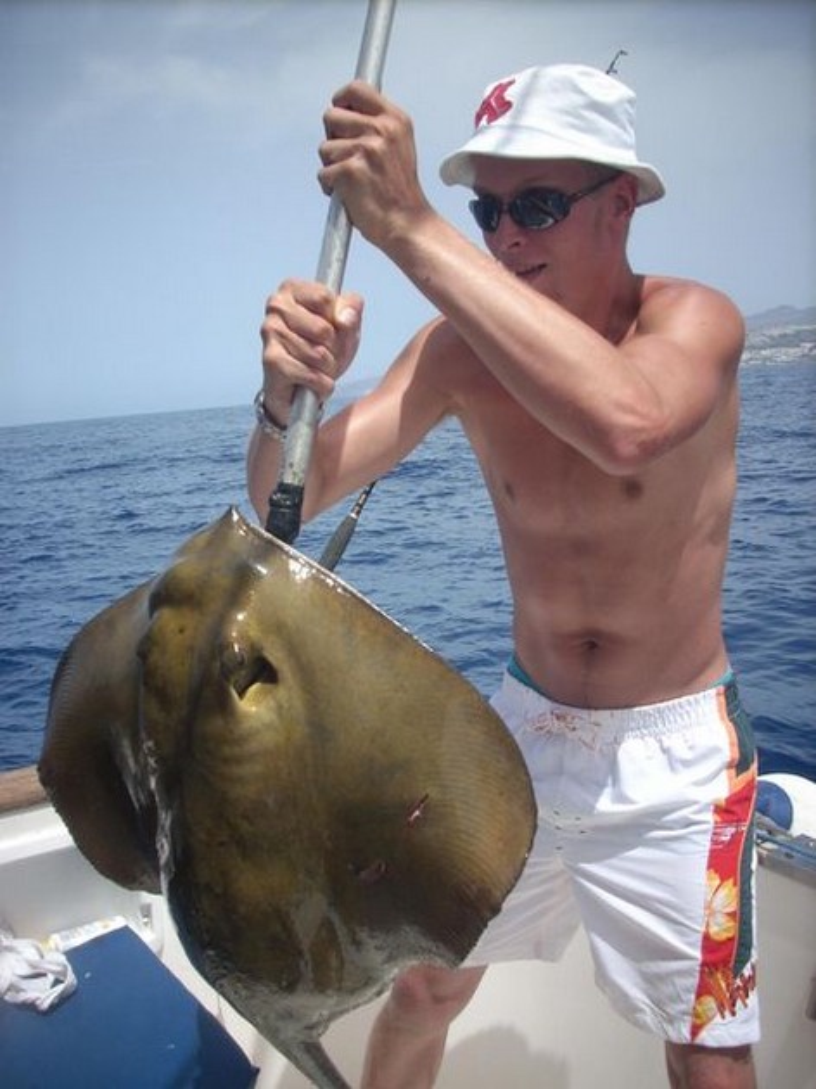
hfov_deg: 38.6
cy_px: 544
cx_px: 408
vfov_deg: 50.2
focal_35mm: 37
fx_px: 1164
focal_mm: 6.2
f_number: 5.6
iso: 64
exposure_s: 1/273
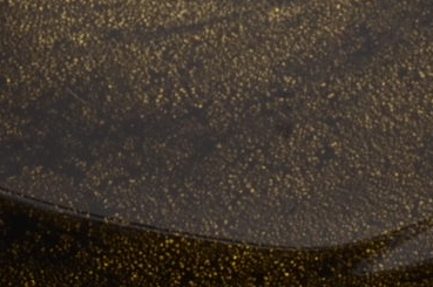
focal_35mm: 550
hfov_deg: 3.7
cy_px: 428
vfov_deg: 2.5
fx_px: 6611
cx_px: 25
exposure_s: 1/160
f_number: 25
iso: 100
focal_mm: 55
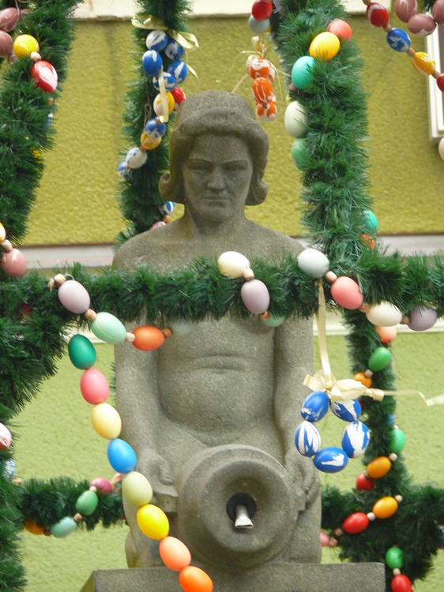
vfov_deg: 8.9
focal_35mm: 223
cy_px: 296
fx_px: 3816
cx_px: 222
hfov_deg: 6.7
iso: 200
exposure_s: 1/60
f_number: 3.6
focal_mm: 47.1
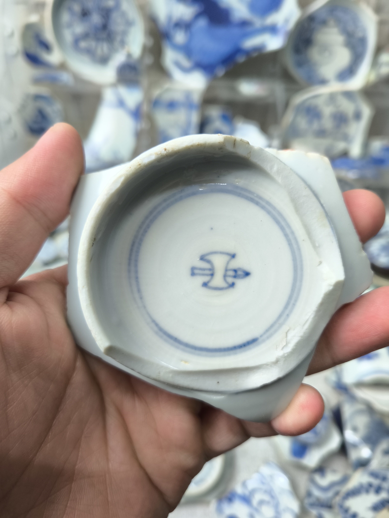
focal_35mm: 23
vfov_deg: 73.9
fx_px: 345
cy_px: 259
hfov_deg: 58.9
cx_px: 194
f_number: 1.7
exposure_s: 1/50
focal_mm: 5.35
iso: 320
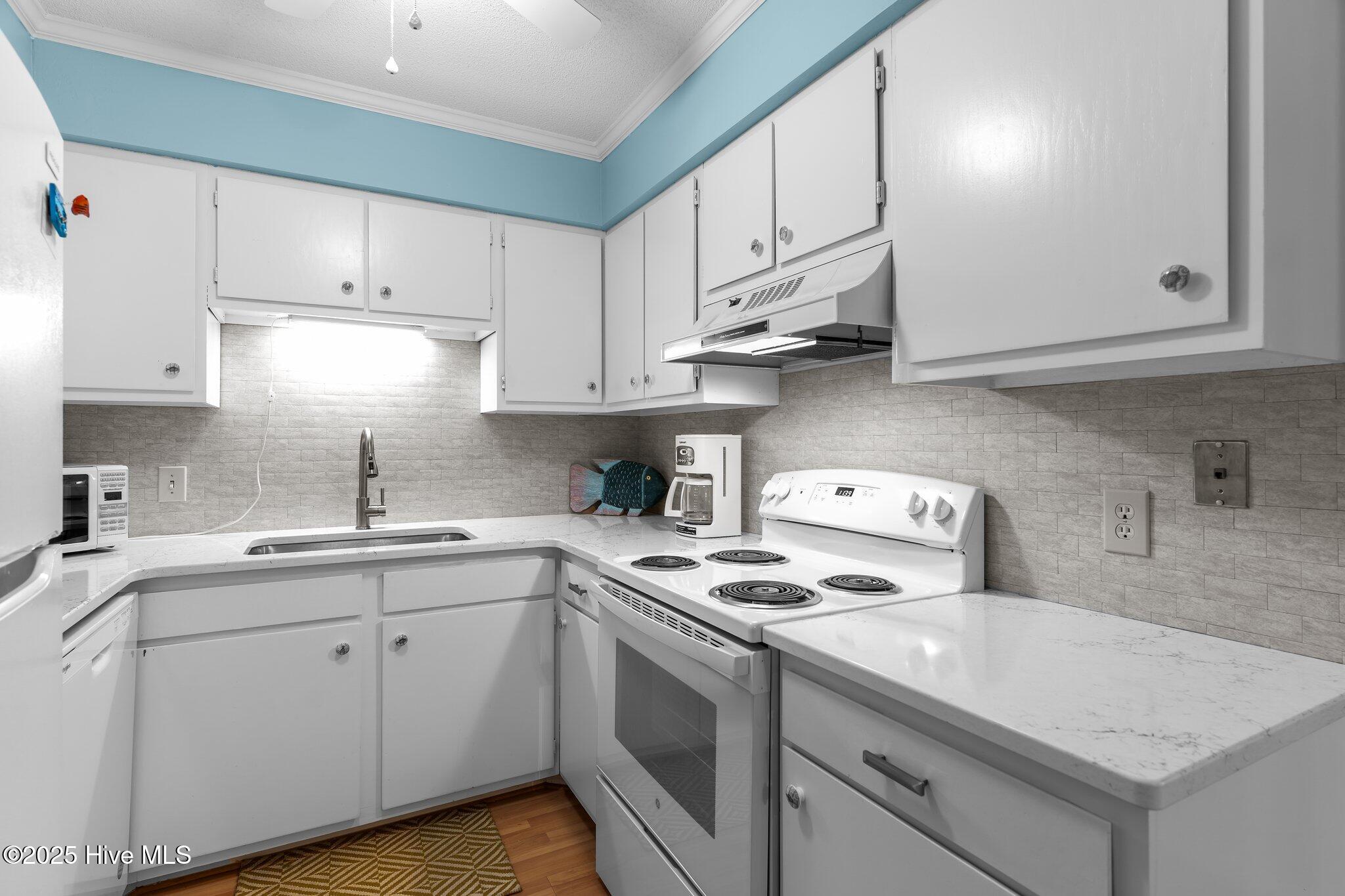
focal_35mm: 17
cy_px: 448
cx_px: 672
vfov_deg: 70.4
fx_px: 635
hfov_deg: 93.3
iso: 200
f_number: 5.6
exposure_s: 1/2.5
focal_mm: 17
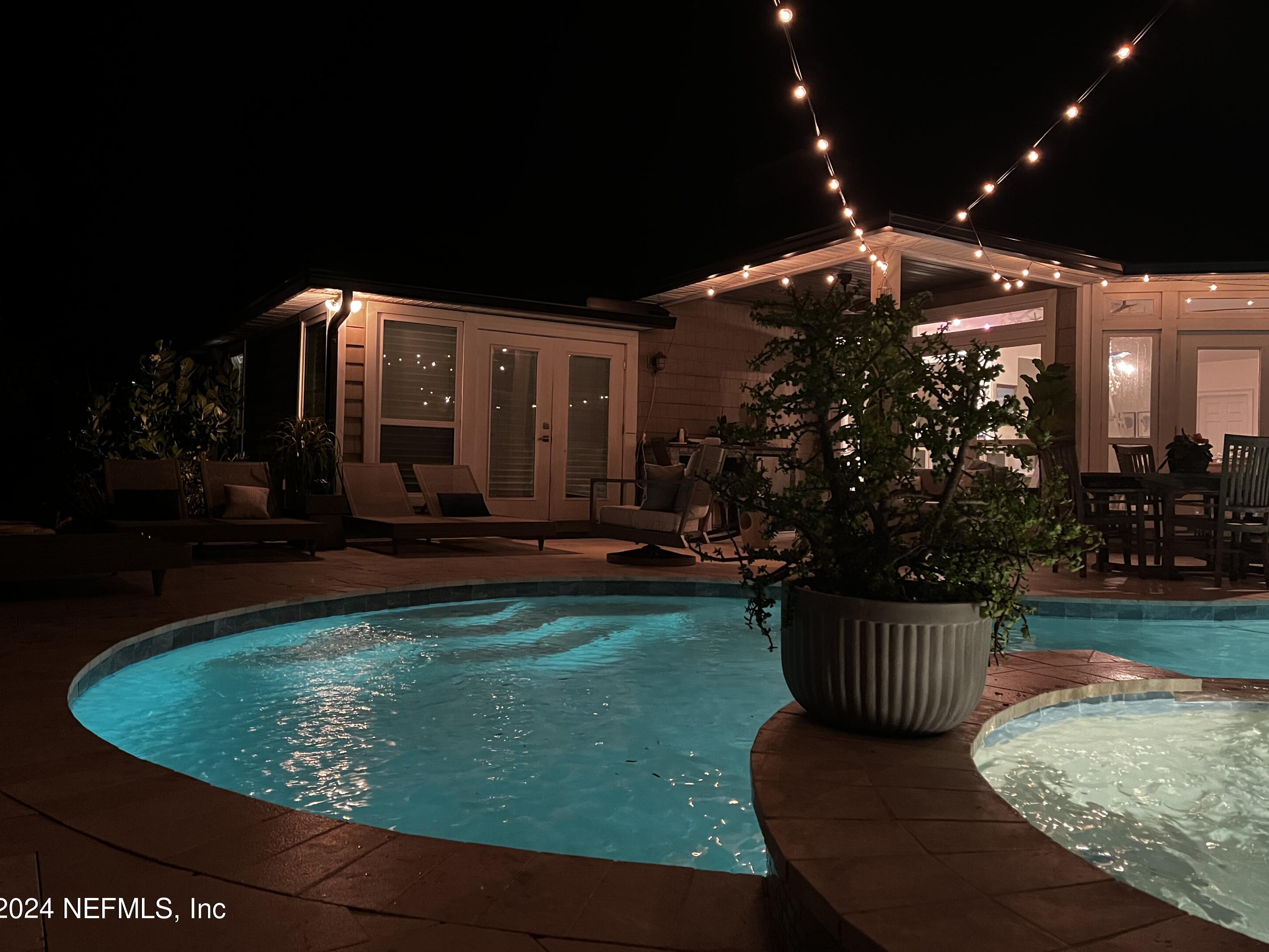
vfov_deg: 51.3
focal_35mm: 27
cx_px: 629
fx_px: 990
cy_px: 460
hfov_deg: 65.3
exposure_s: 1/30
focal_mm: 5.1
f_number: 1.6
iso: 800
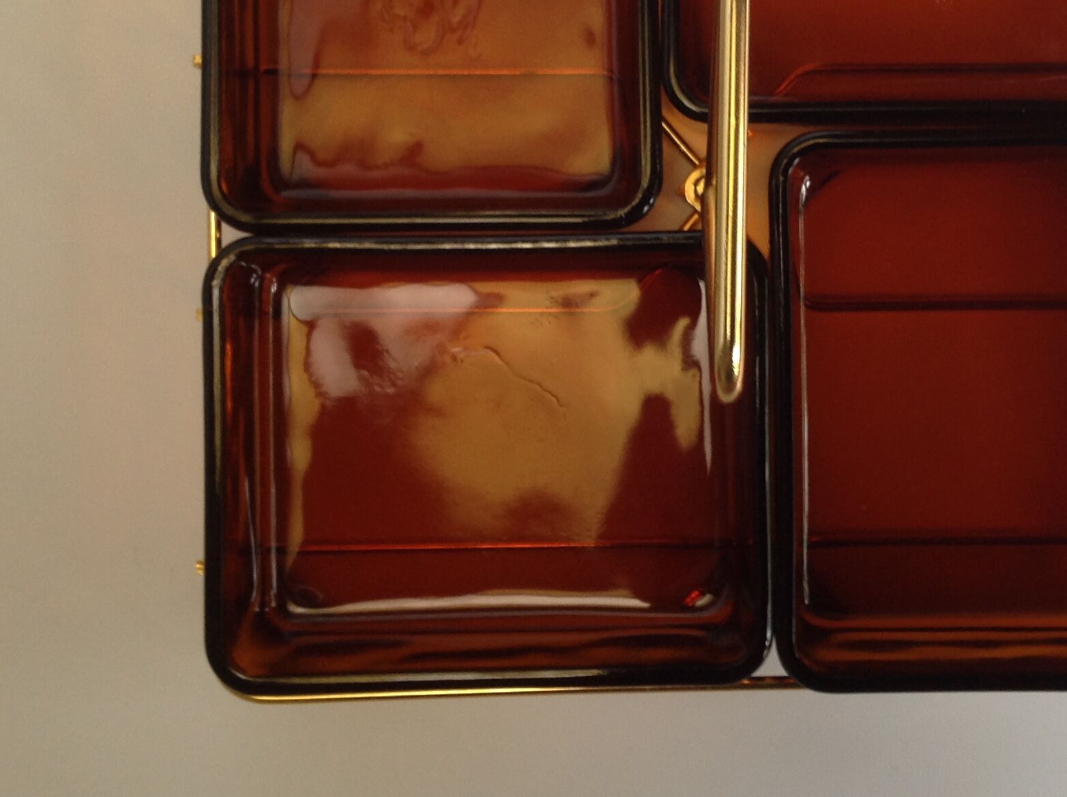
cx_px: 693
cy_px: 229
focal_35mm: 58
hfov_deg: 33.1
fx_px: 1785
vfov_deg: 25.0
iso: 64
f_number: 2.4
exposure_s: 1/15
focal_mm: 4.28
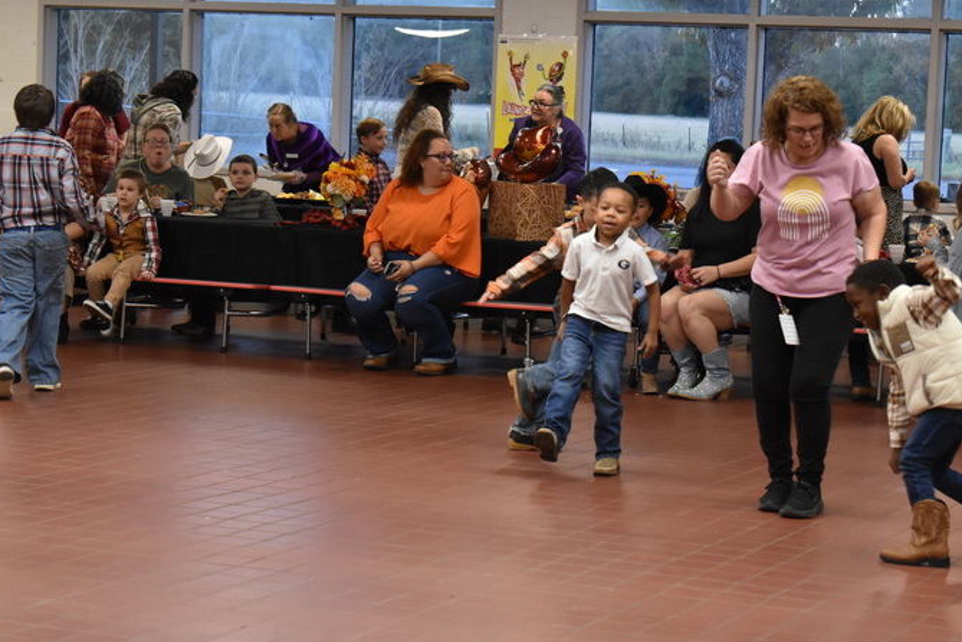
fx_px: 2636
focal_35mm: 99
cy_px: 339
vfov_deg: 13.9
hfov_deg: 20.7
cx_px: 539
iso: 2500
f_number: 7.1
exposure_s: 1/100
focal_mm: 55
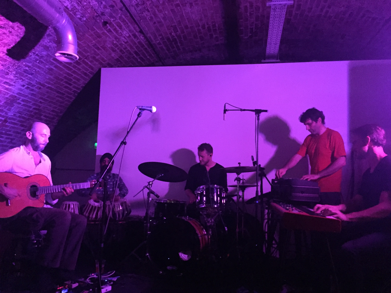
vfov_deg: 48.2
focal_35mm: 29
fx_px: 328
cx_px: 196
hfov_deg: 61.7
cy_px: 146
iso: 2000
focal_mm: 4.15
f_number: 2.2
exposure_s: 1/17
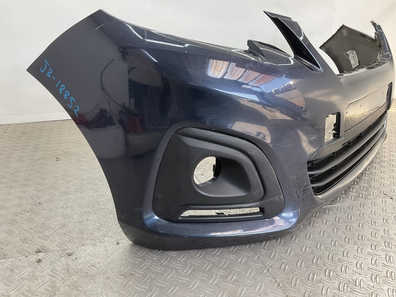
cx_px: 198
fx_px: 332
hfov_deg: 61.7
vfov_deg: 48.2
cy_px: 148
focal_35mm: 29
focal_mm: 3
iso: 25
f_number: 1.8
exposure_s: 1/120
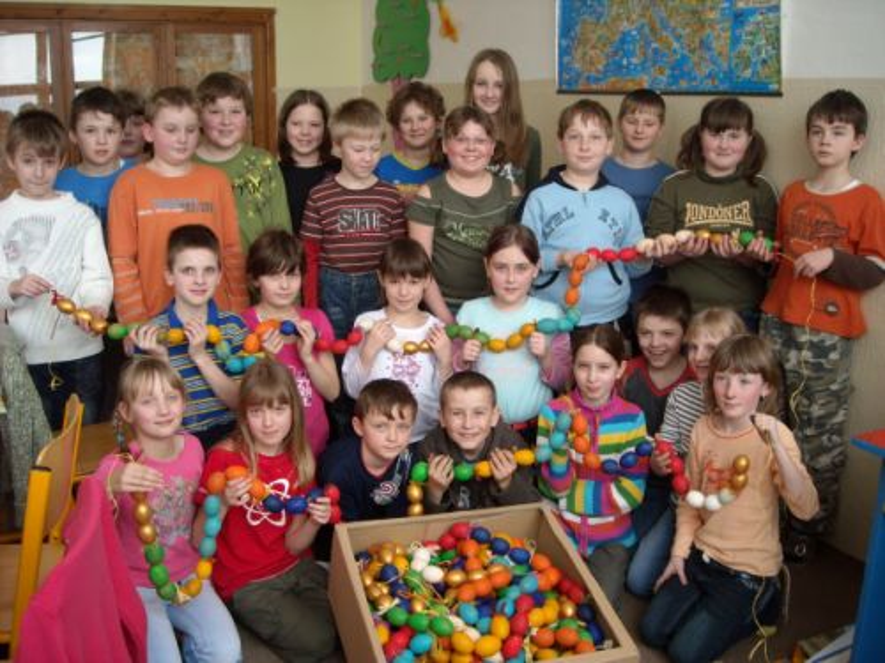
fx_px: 895
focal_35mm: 35
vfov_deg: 40.7
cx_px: 442
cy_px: 332
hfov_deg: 52.6
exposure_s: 1/60
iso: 100
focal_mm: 5.7
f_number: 2.8
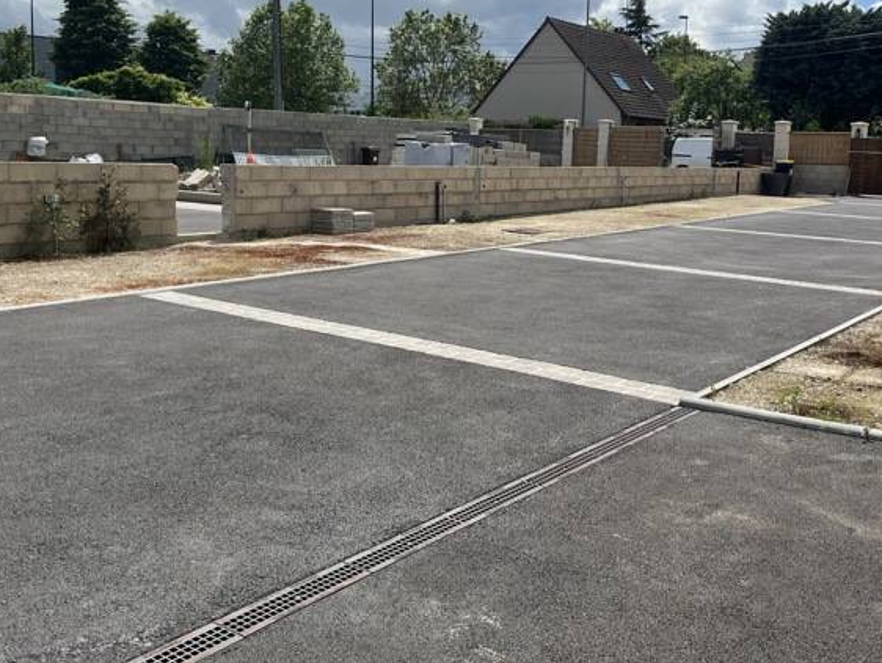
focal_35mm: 37
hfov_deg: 49.9
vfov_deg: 38.5
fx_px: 943
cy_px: 258
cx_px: 518
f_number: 1.6
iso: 50
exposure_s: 1/5319
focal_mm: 5.1
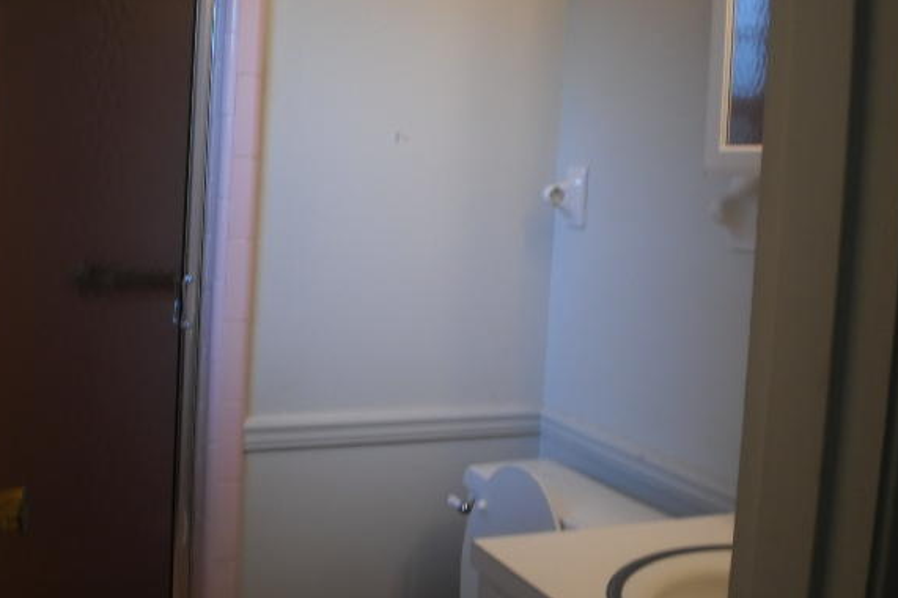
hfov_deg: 46.4
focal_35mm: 42
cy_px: 234
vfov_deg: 31.8
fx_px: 1047
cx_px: 437
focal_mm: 6.3
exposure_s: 1/30
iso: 125
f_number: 3.1
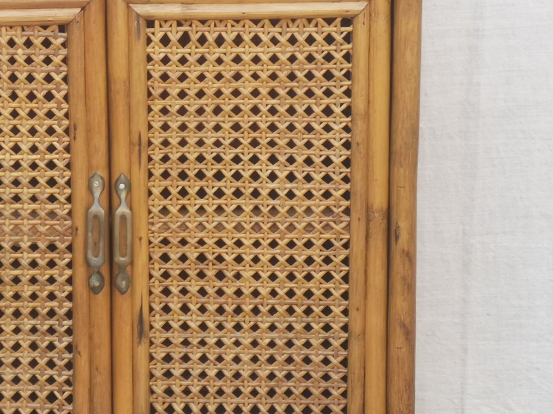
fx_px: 3690
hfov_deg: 8.6
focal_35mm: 231
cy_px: 209
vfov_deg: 6.4
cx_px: 128
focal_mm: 7.48
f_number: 2.4
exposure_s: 1/50
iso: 50
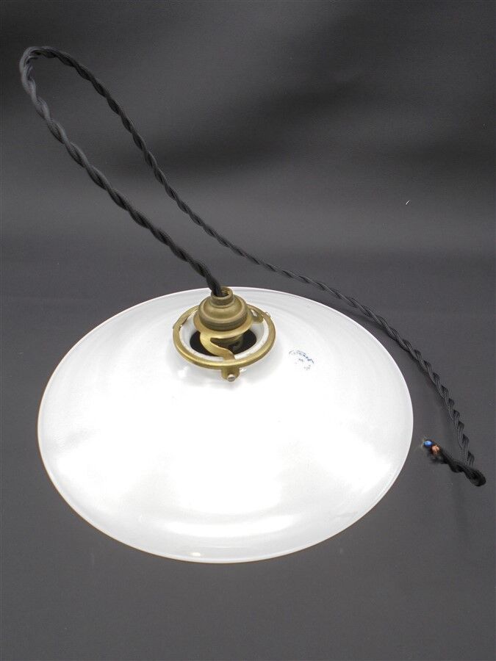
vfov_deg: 61.7
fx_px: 554
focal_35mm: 29
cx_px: 248
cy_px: 330
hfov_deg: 48.2
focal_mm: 5.3
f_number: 3.7
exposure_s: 1/80
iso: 100
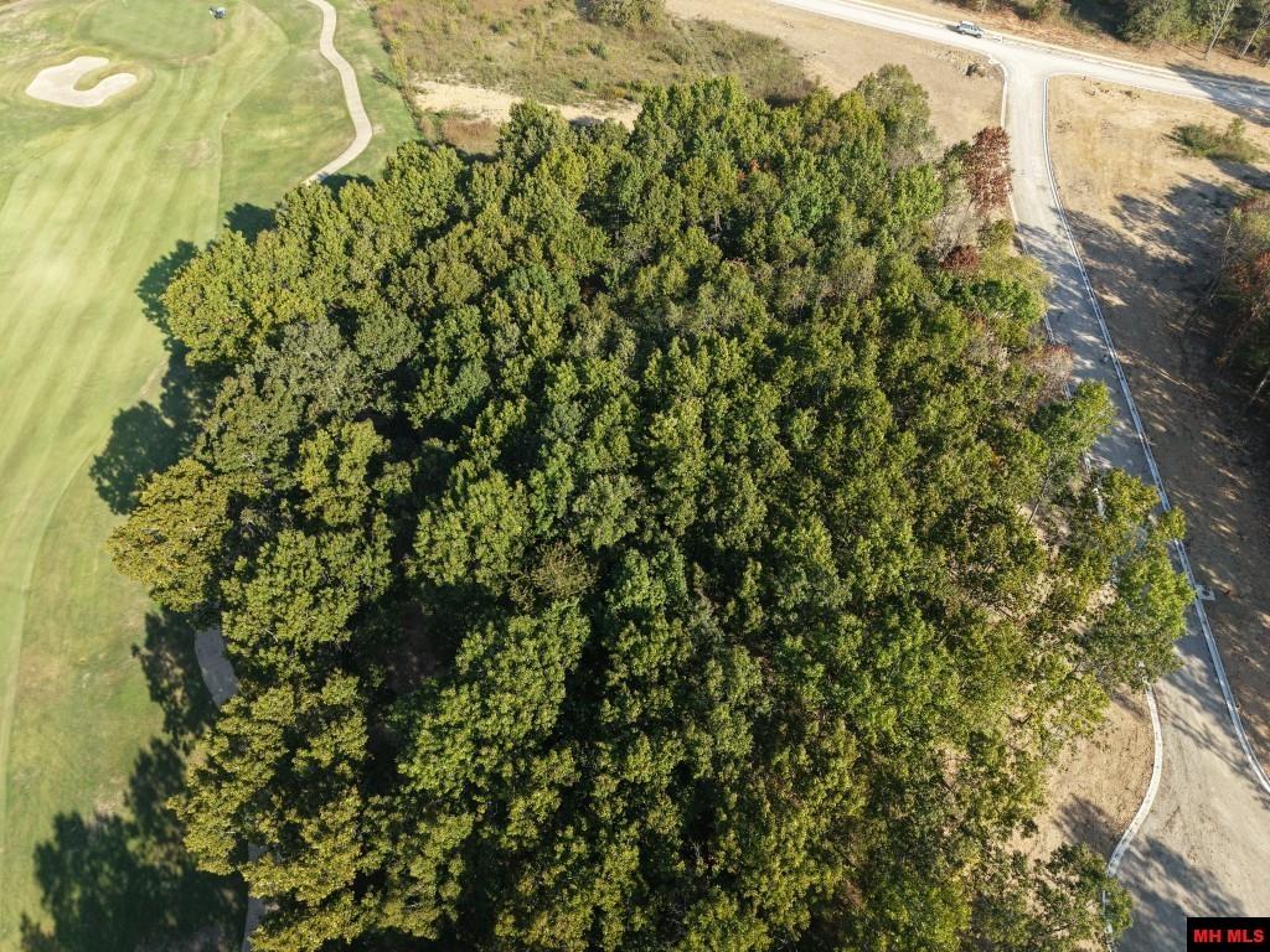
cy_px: 476
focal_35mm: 24
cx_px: 635
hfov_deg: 71.6
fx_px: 881
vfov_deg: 56.8
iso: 180
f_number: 1.8
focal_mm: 8.67
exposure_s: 1/2000
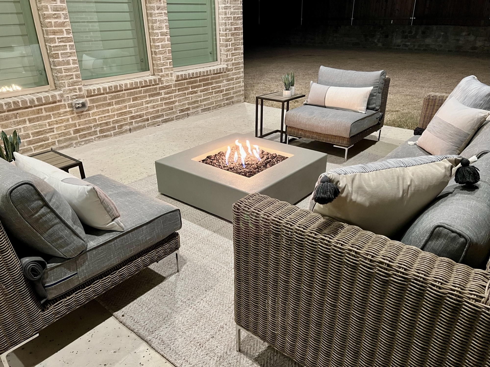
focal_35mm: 26
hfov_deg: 67.3
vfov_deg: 53.0
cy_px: 184
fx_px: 368
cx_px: 245
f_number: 1.5
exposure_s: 1/40
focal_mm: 5.7
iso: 400
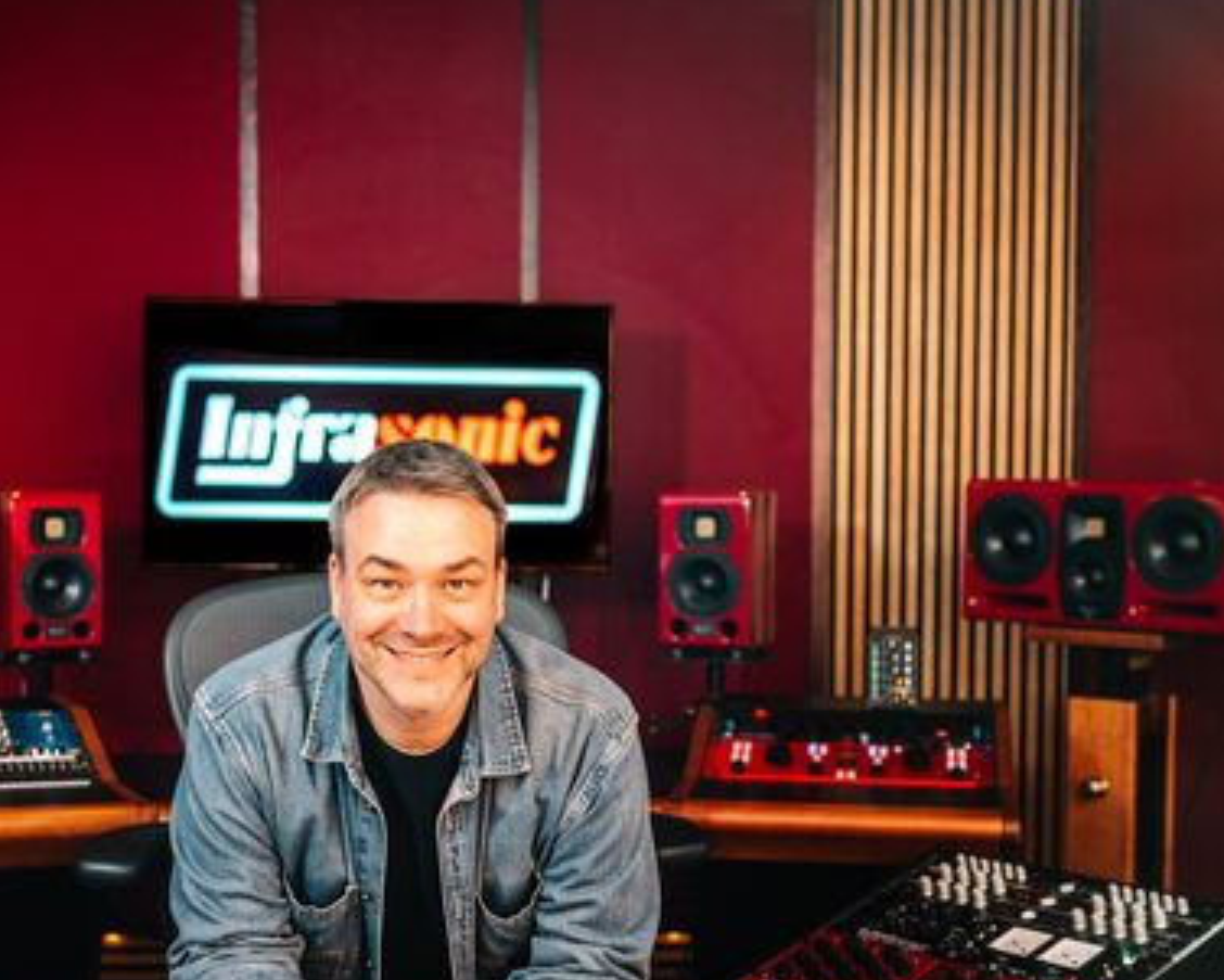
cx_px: 404
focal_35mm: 54
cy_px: 599
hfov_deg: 34.4
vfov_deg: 28.0
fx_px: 1957
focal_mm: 38
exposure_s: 1/160
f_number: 3.3
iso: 200
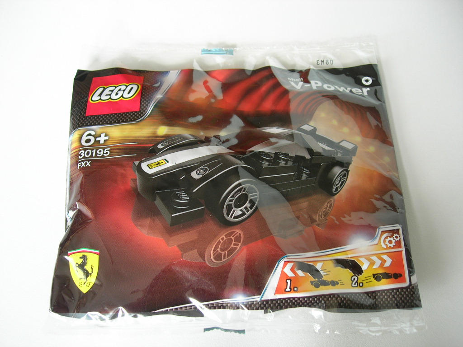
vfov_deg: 37.7
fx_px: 508
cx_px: 232
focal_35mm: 38
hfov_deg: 49.0
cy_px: 174
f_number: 2.8
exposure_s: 1/4.1
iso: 64
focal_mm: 7.8
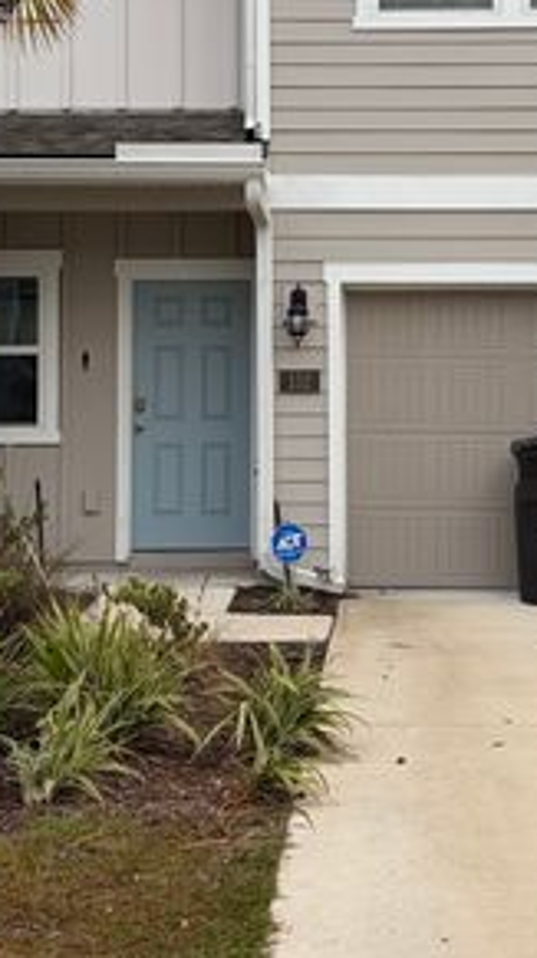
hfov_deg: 18.4
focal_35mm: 65
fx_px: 1651
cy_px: 351
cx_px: 356
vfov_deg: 32.2
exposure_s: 1/641
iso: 50
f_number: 1.6
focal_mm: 5.96
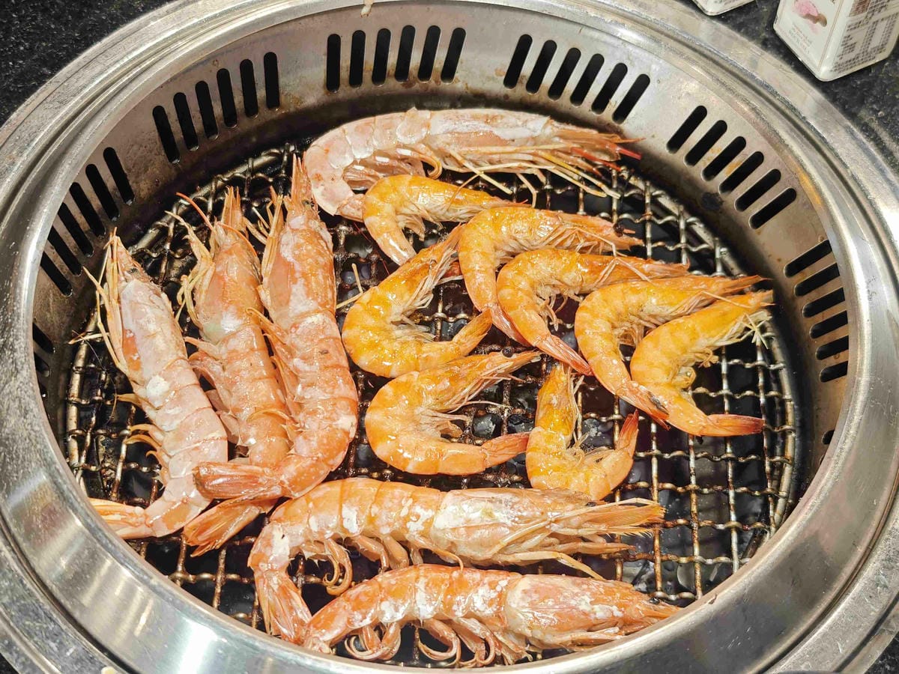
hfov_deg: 34.9
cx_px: 450
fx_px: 1428
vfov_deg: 26.6
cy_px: 337
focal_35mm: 55
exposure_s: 1/60
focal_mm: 8.72
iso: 246
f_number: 1.63
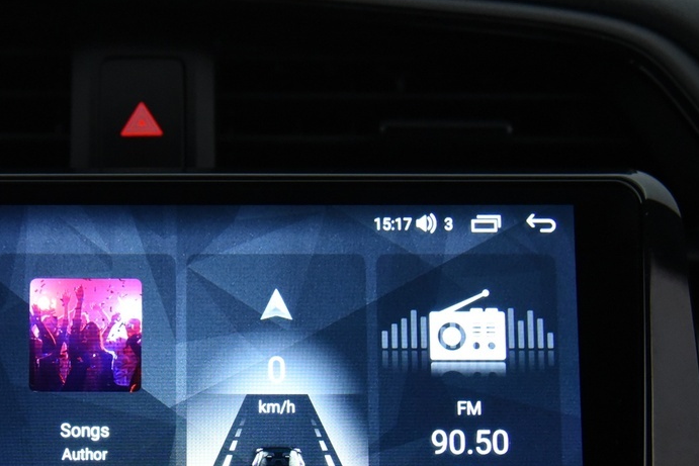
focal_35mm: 89
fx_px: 1728
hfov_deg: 22.6
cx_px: 171
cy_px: 391
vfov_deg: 15.2
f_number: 4
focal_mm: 38
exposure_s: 1/125
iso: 4000
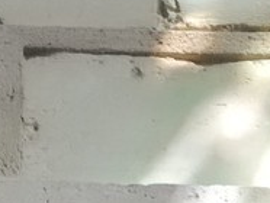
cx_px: 57
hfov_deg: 1.3
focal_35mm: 1546
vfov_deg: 1.0
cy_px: 1057
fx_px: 12075
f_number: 6.3
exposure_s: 1/20
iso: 100
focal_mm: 125
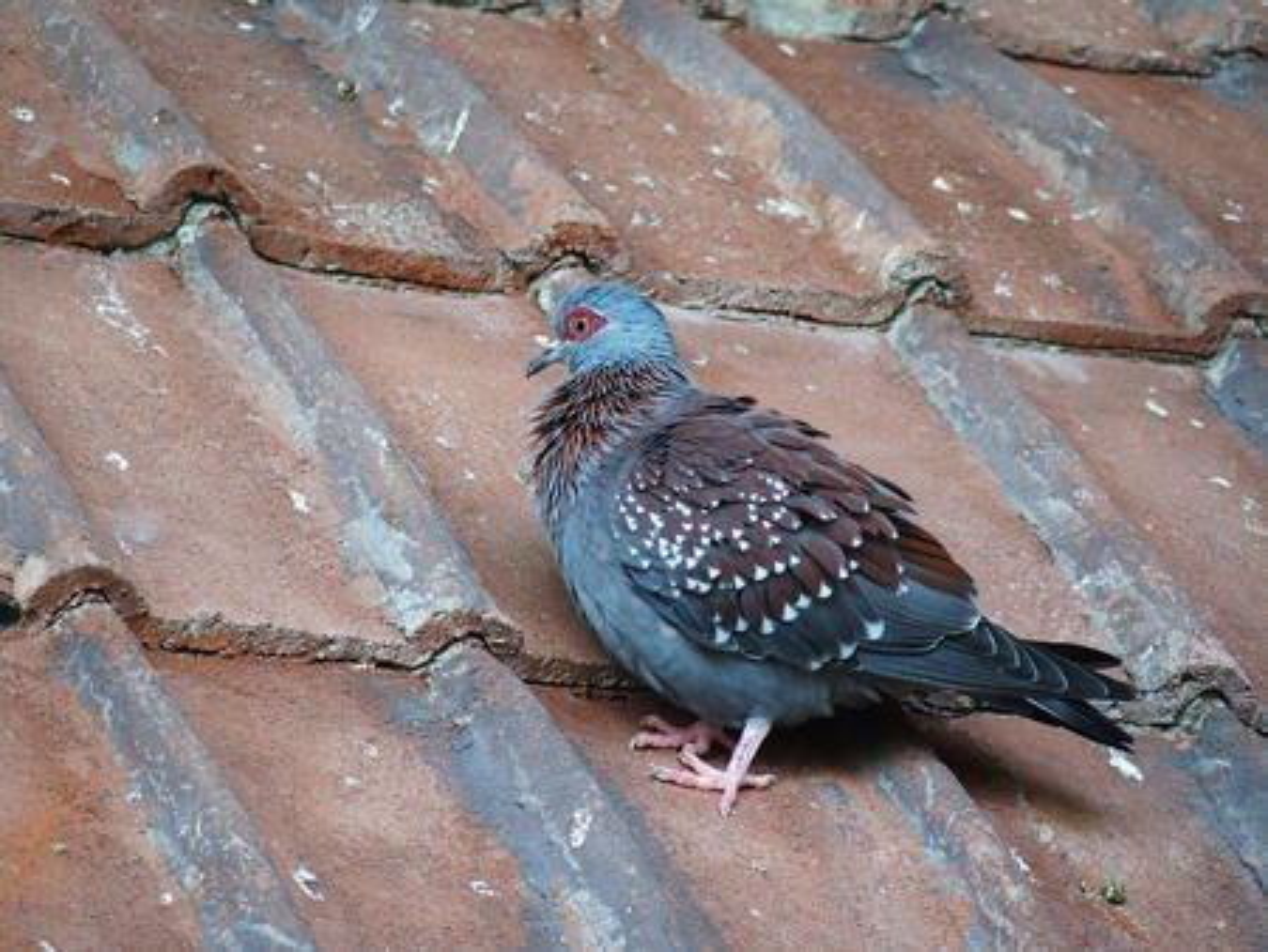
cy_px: 476
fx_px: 10995
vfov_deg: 5.0
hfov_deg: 6.6
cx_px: 634
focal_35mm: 300
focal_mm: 64.3
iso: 400
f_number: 2.8
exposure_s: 1/160
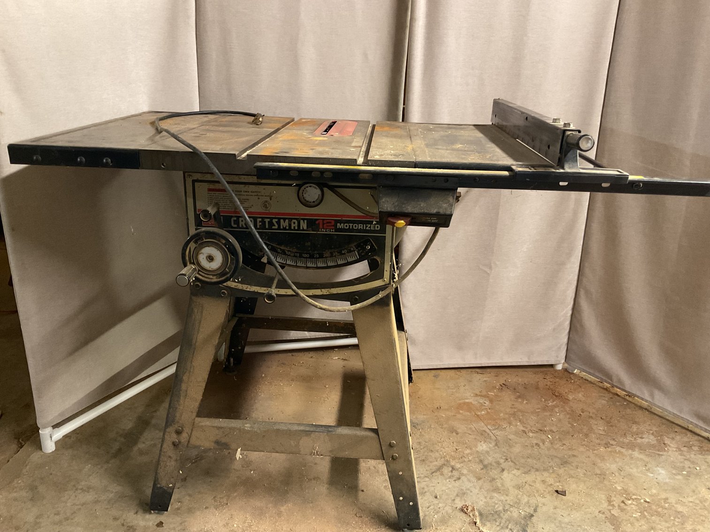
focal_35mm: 29
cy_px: 266
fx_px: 595
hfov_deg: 61.7
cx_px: 355
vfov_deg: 48.2
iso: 250
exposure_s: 1/30
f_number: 1.8
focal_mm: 3
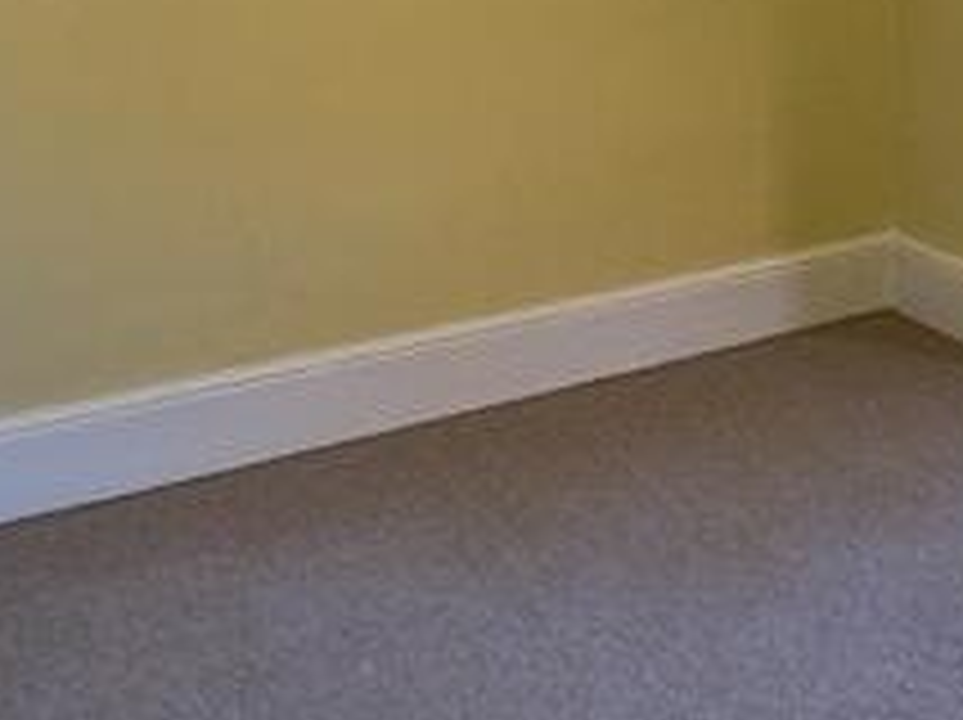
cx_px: 1098
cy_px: -176
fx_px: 1862
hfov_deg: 26.4
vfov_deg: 20.3
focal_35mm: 67
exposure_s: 1/50
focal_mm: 2.22
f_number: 2.2
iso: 160
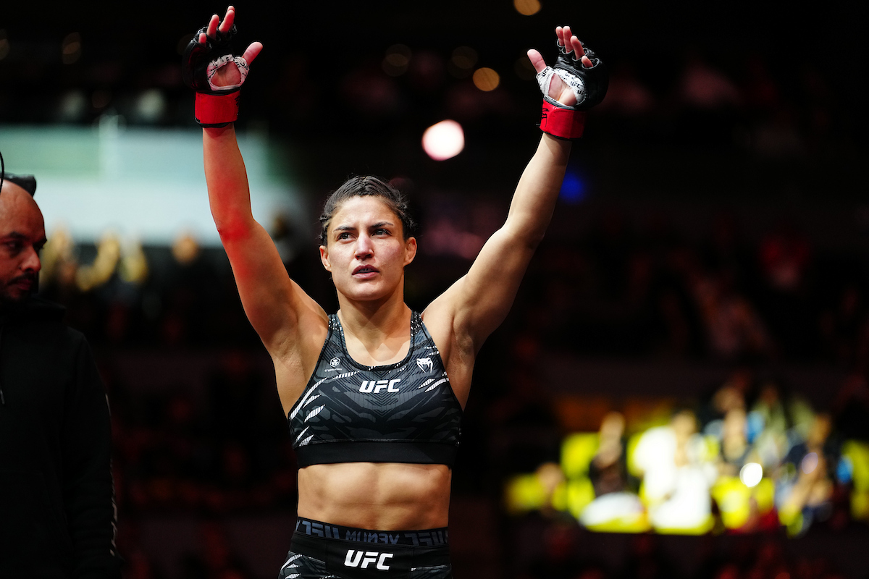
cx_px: 434
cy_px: 290
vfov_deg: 8.3
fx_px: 3983
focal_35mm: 165
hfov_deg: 12.5
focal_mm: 165
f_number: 2.8
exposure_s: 1/1250
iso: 2500
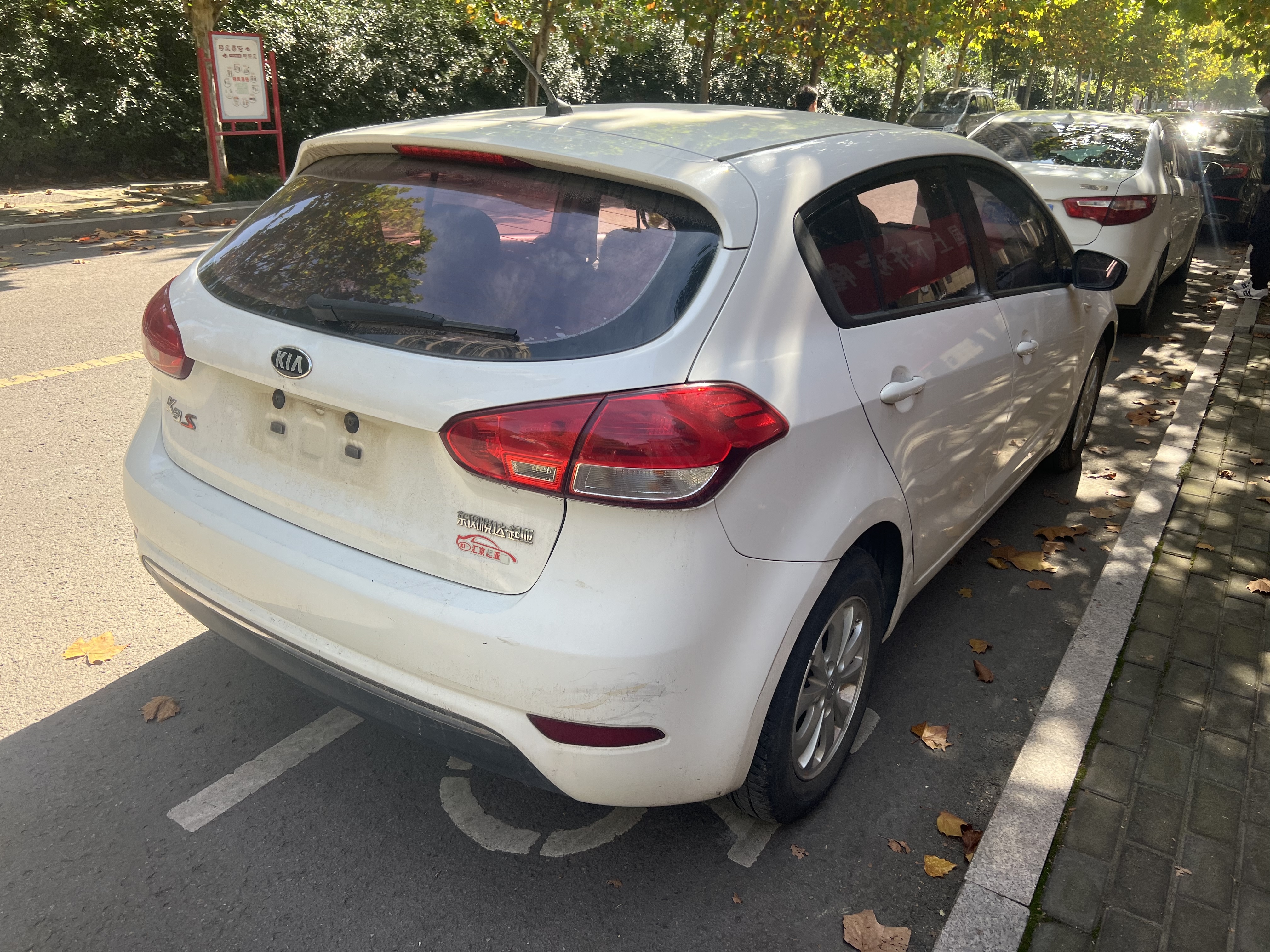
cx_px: 635
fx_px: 954
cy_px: 476
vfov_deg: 53.1
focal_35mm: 26
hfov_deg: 67.3
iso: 50
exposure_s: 1/678
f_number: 1.5
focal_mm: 5.7
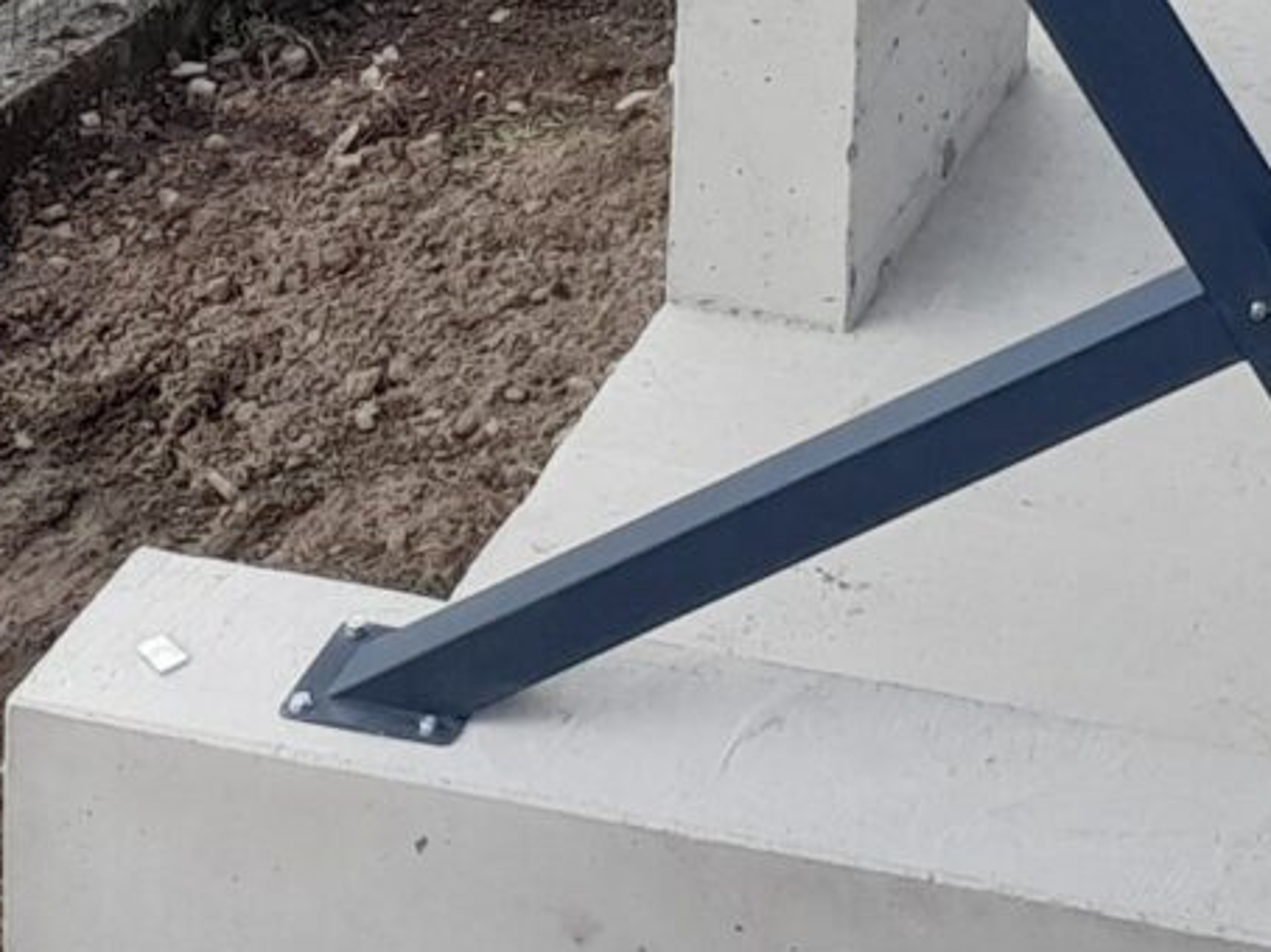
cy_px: -1660
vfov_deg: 9.0
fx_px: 5174
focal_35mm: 141
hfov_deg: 13.0
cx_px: 2108
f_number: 2
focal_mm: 4.6
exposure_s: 1/257
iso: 20
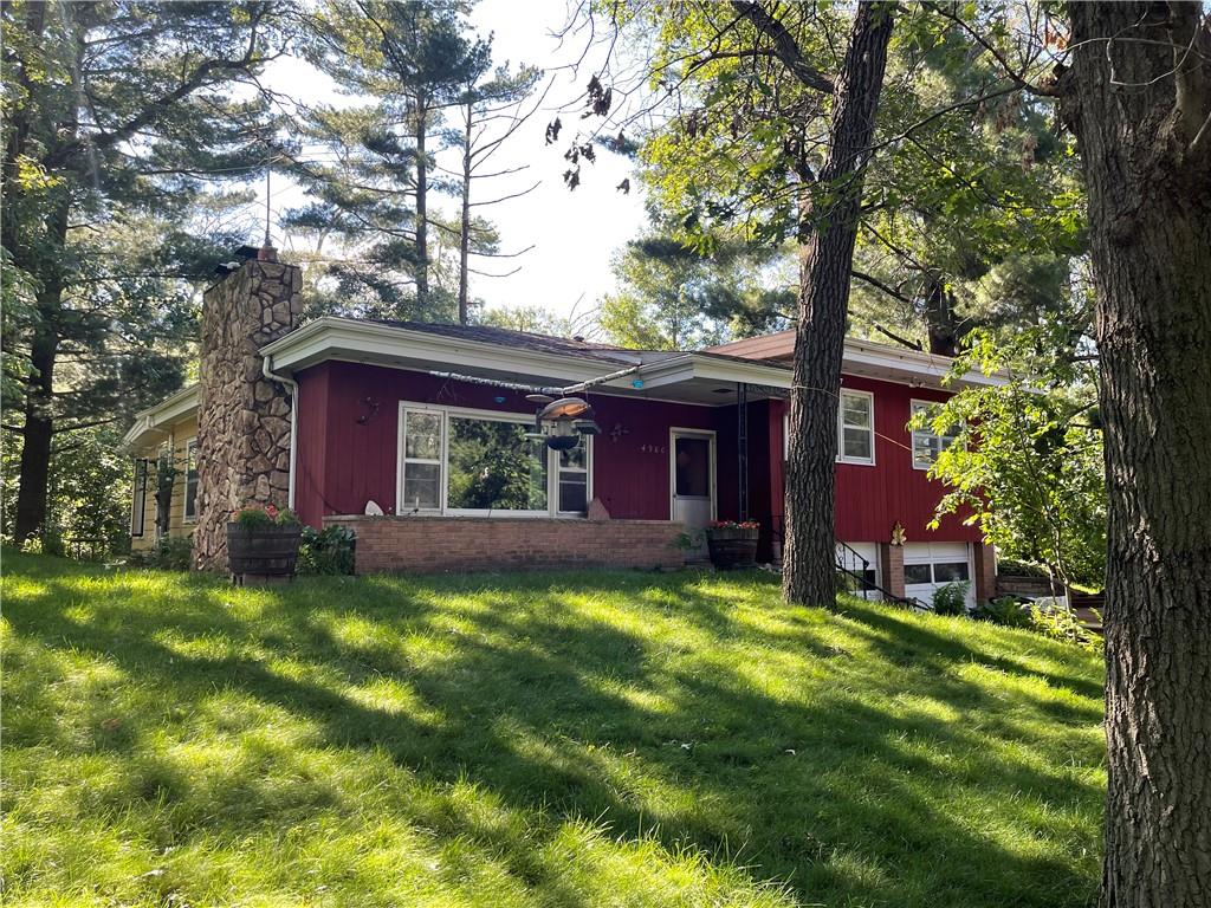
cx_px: 606
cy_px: 454
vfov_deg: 54.9
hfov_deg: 69.4
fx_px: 875
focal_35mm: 25
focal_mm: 5.1
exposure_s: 1/248
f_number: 1.6
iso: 32
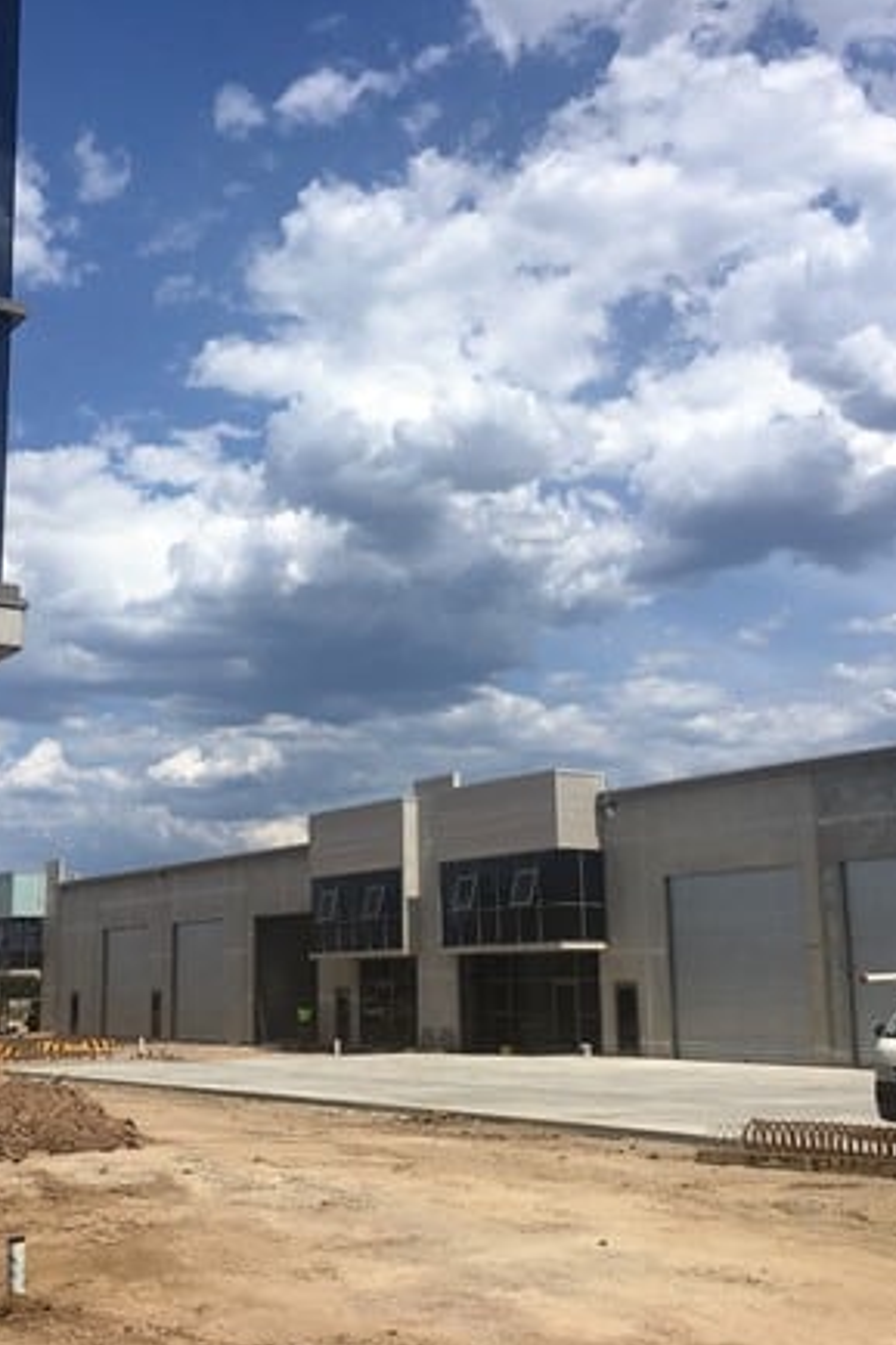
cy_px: 680
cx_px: 394
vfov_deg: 47.4
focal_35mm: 41
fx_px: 1532
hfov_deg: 32.6
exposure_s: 1/3497
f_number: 2.2
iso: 25
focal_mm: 4.15
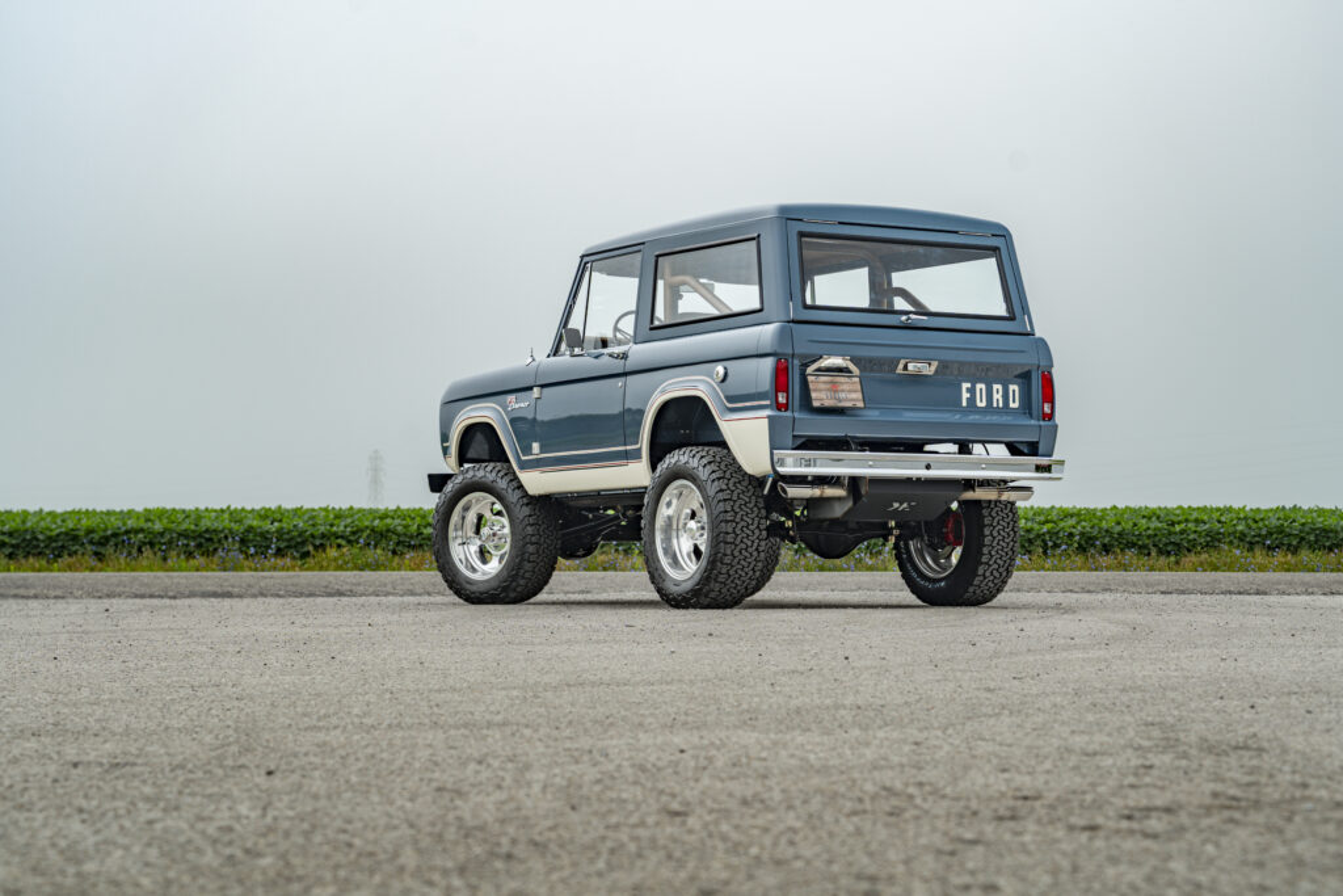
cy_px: 448
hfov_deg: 29.7
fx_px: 2537
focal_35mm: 68
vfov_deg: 20.0
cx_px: 672
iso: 100
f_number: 5.6
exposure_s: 1/80
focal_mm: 68
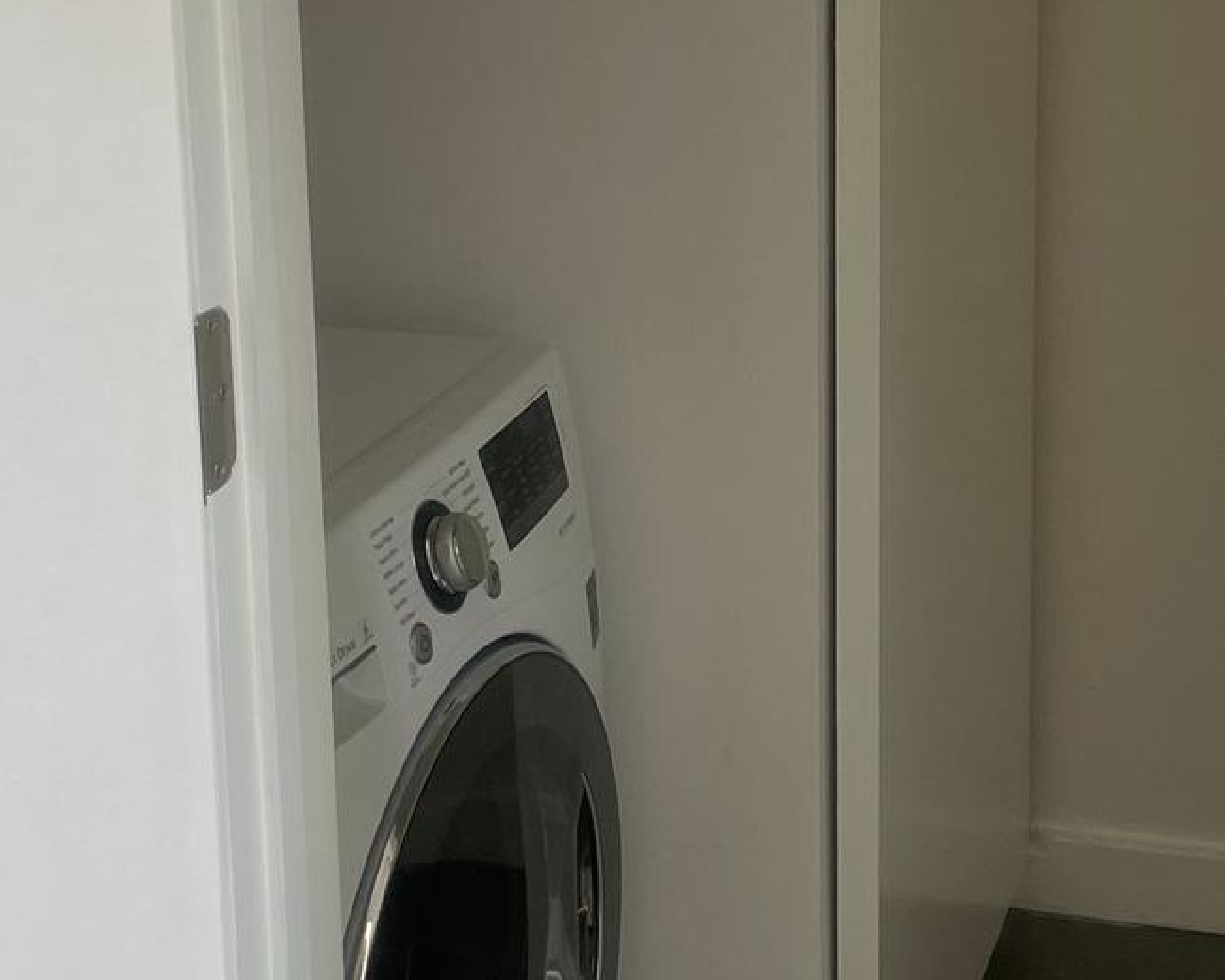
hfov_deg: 23.7
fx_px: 2900
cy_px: 170
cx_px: 863
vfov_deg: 19.0
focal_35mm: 80
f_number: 1.6
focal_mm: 4.2
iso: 100
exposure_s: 1/121
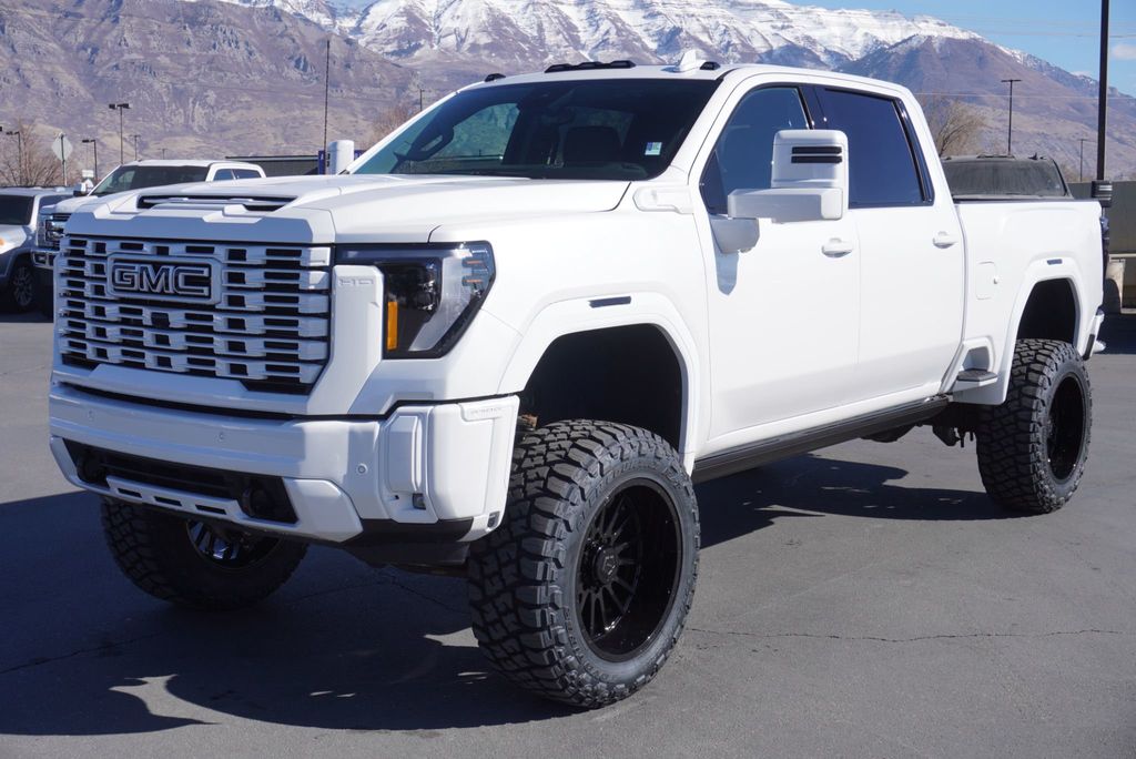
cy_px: 380
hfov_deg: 42.3
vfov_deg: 29.0
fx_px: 1468
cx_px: 568
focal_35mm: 46
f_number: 9
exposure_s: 1/250
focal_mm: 31
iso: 100
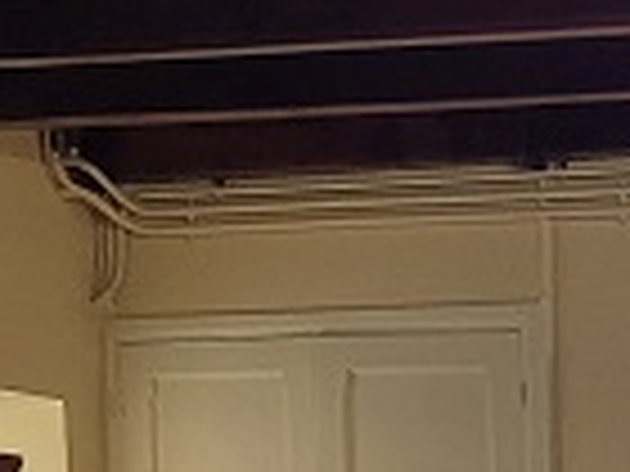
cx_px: 1152
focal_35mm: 190
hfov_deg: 9.8
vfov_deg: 7.3
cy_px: 1137
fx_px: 3458
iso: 250
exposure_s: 1/100
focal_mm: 5.4
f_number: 1.8
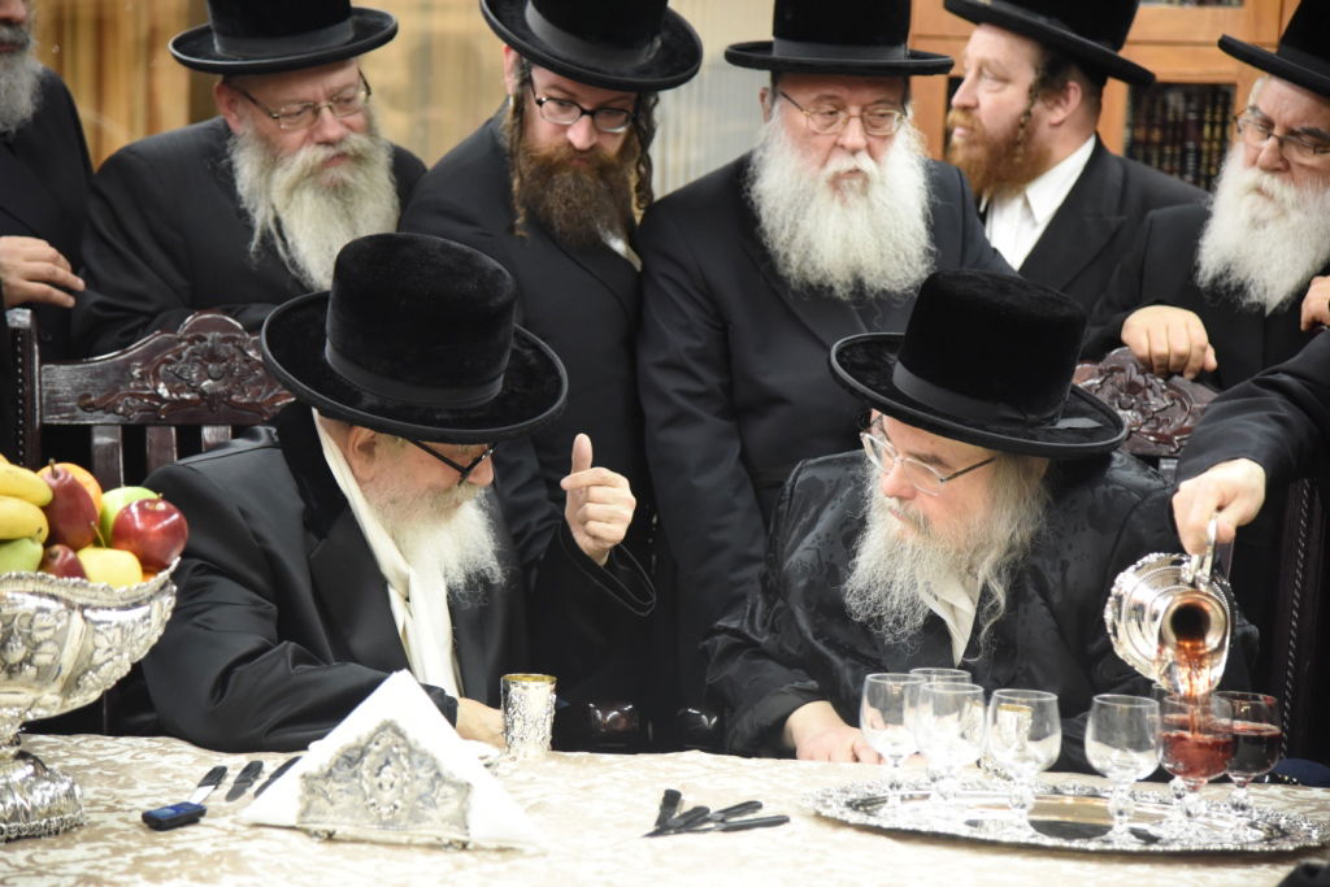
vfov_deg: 13.0
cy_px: 444
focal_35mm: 105
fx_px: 3879
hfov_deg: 19.5
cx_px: 665
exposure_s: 1/125
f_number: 4.5
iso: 3200
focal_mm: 105
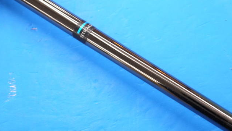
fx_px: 529
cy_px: 66
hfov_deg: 24.7
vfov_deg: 14.1
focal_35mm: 86
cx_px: 116
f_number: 5.5
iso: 800
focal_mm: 39
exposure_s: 1/80
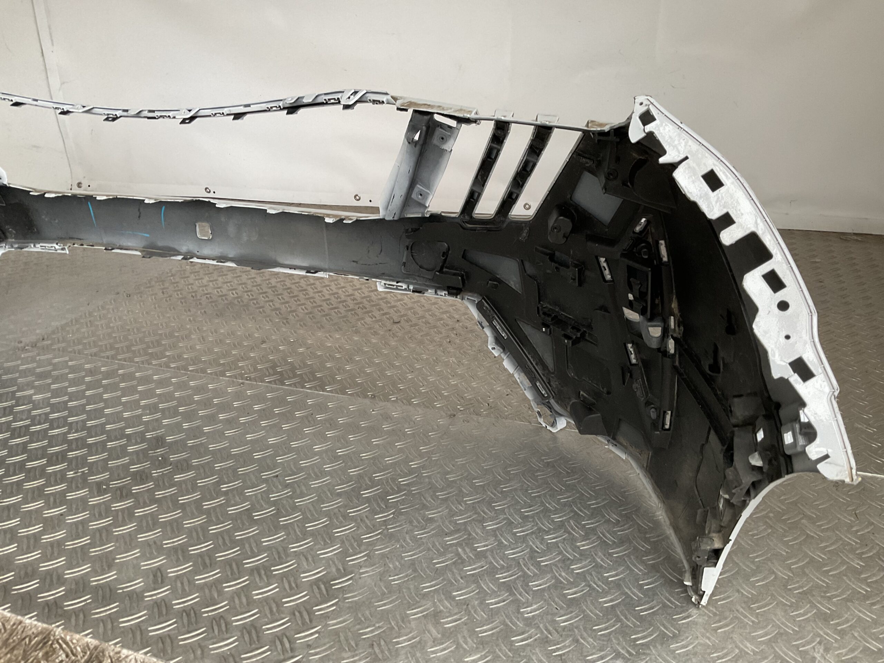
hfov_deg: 61.7
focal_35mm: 29
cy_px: 332
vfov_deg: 48.2
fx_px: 741
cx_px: 442
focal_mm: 3
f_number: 1.8
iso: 100
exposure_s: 1/50
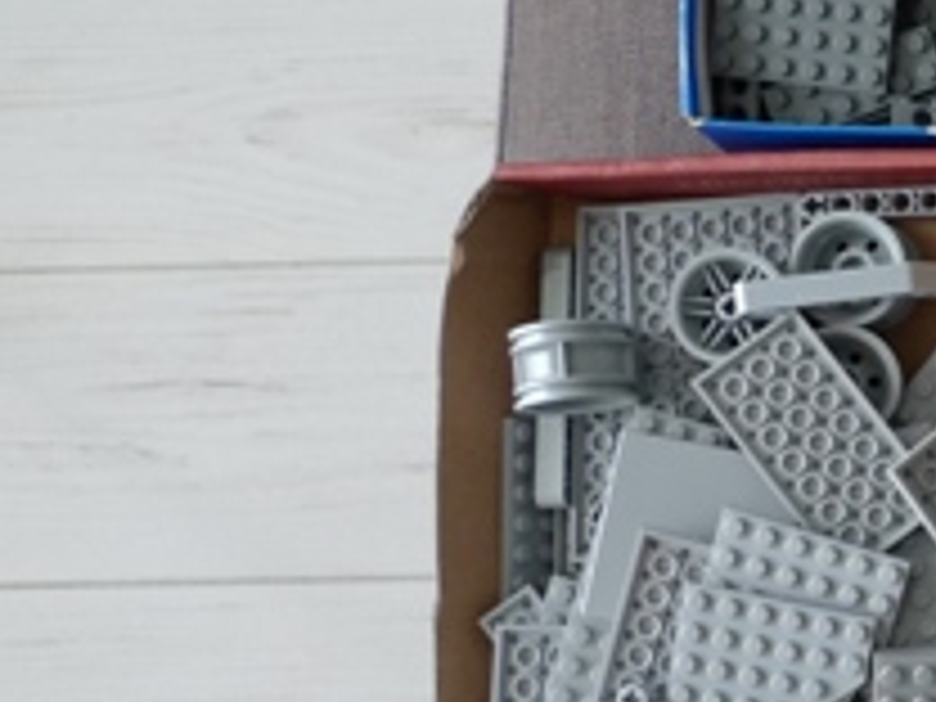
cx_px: 1346
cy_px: 396
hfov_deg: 22.4
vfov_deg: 19.9
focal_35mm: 74
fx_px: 2001
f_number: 2
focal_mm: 5.1
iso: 80
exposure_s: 1/30
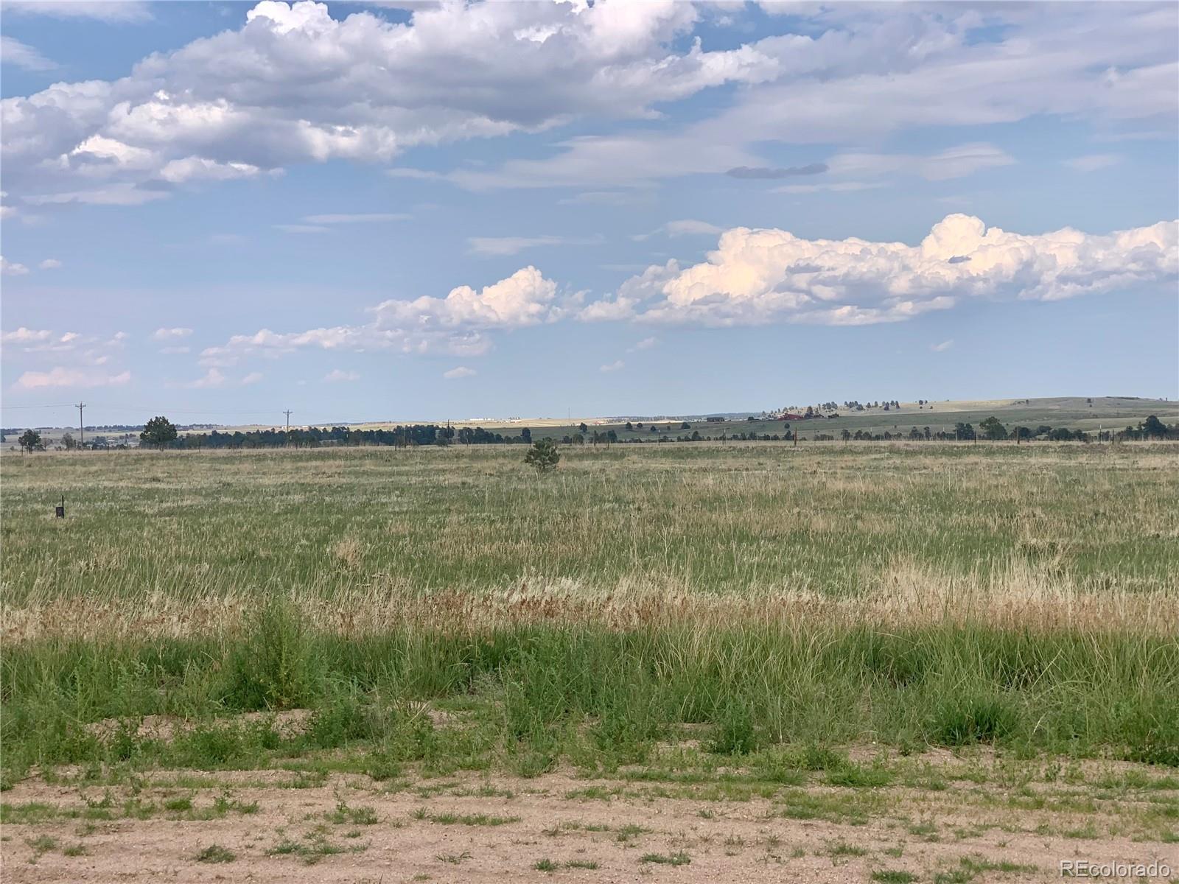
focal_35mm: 52
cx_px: 590
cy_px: 442
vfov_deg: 28.0
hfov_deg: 36.8
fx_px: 1771
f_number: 2.4
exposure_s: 1/1546
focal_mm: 6
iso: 16
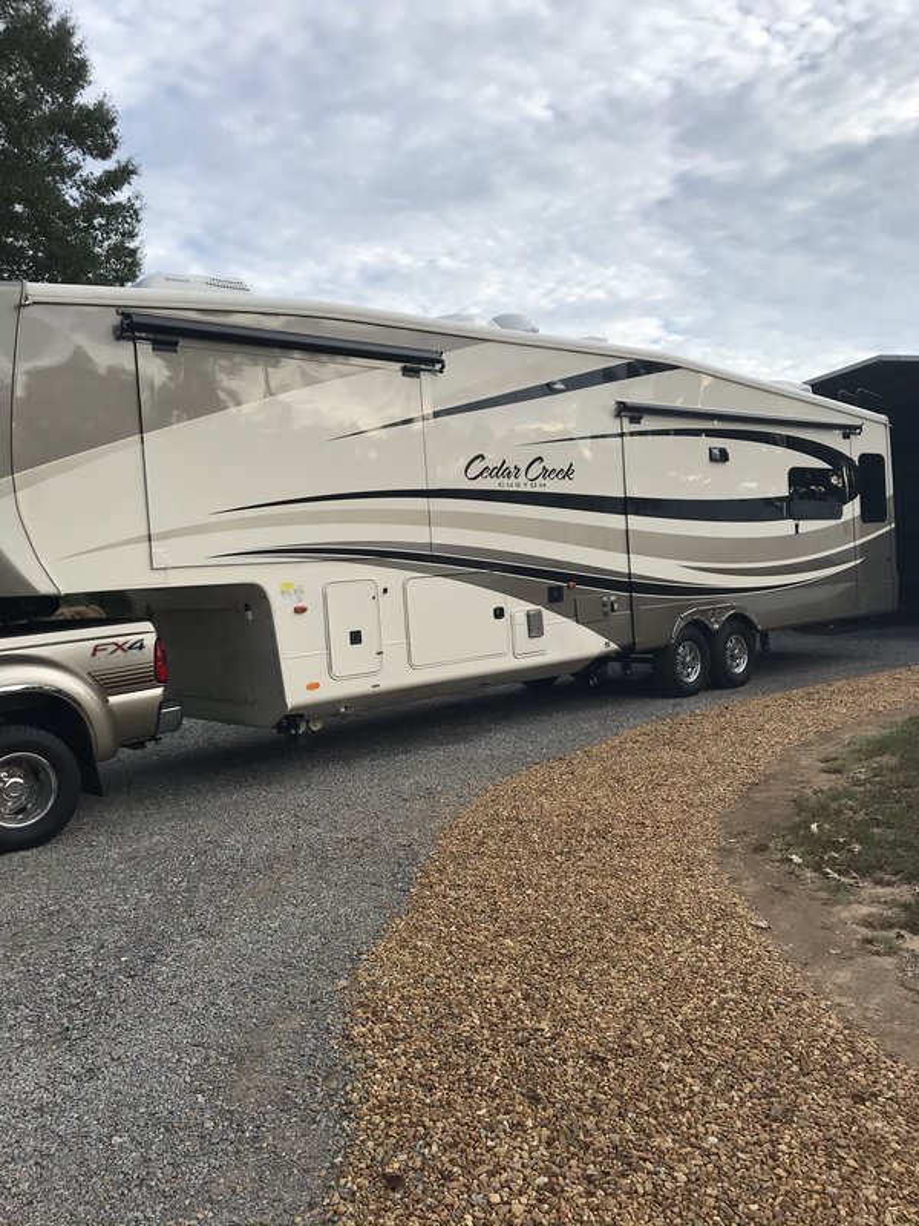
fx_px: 991
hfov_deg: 49.7
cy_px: 613
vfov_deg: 63.4
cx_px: 460
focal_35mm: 28
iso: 20
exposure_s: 1/1030
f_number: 1.8
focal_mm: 3.99
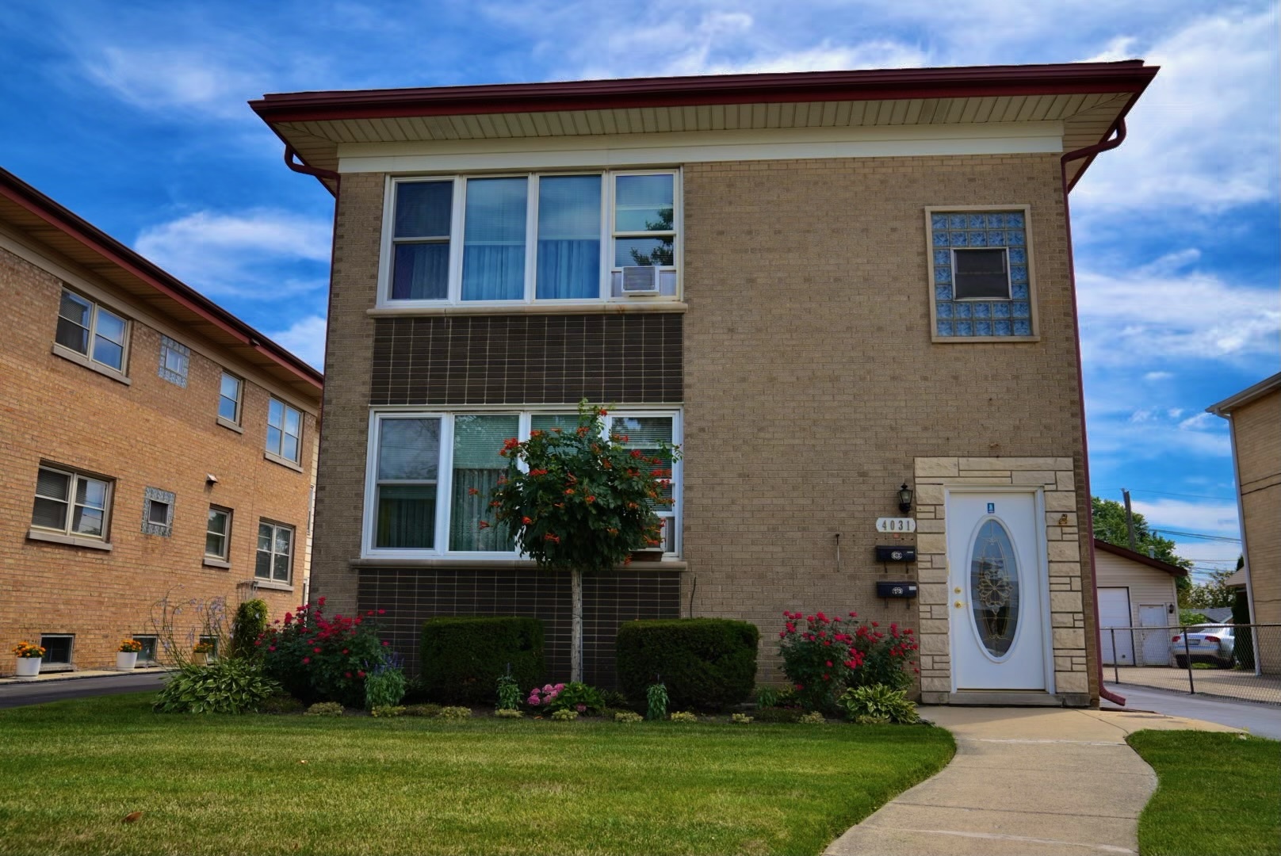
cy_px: 428
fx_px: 1068
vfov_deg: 43.7
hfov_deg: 61.9
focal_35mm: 30
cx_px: 640
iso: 100
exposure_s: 1/640
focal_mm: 30
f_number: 4.5
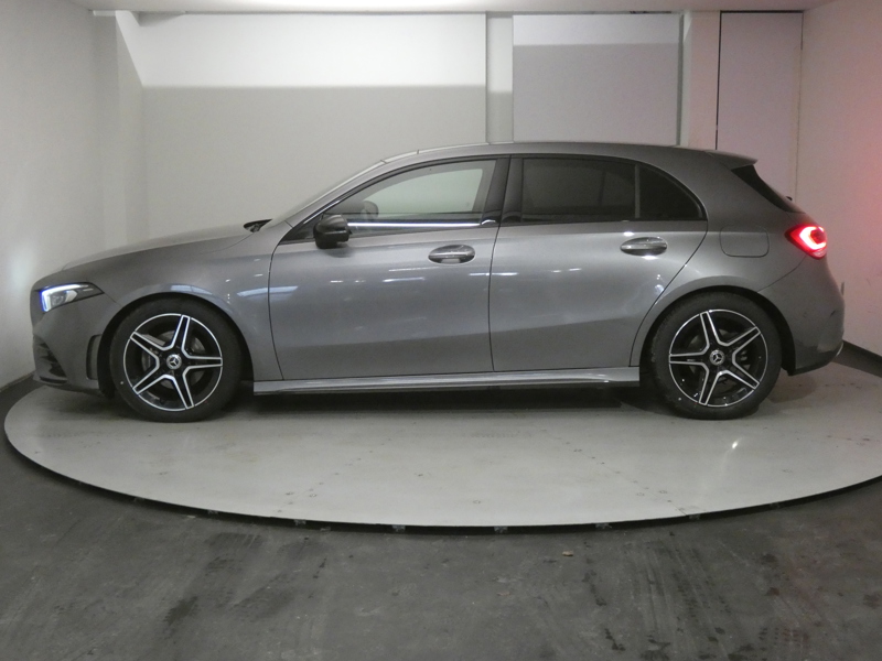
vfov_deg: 33.6
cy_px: 330
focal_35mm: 43
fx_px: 1096
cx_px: 441
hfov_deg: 43.9
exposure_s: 1/80
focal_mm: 7.8
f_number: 3.7
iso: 1250
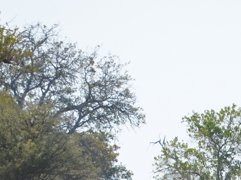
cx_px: 227
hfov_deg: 1.5
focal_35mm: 1329
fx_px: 9253
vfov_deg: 1.1
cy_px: 222
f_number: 6.3
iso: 200
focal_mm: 300
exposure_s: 1/640
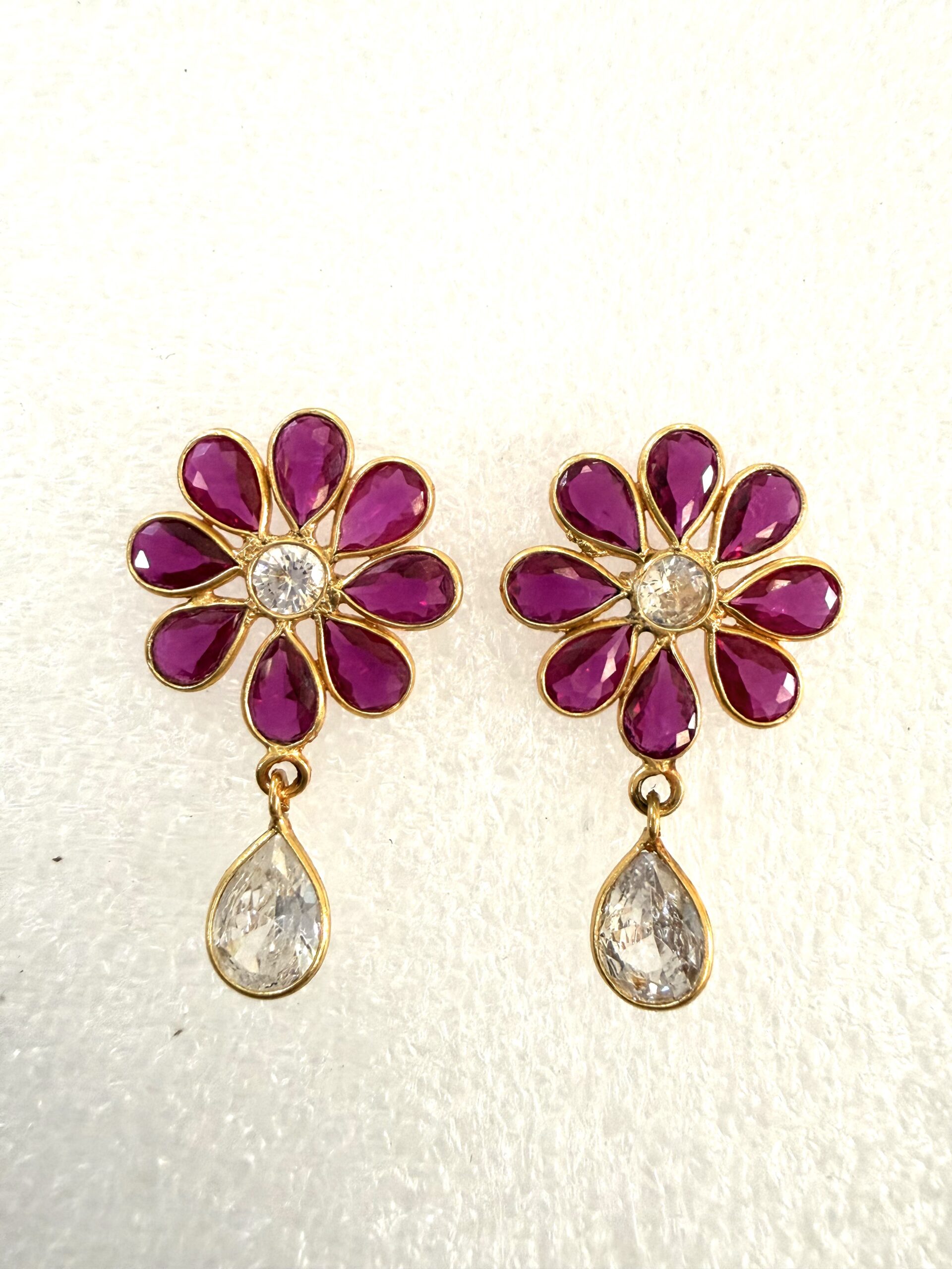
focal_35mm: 26
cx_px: 476
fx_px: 953
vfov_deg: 67.3
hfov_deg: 53.1
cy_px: 634
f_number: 2.2
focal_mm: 2.22
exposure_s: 1/50
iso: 200
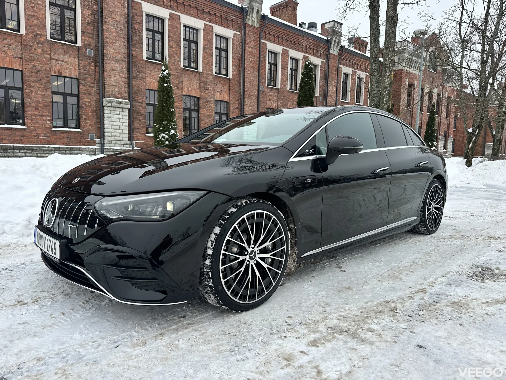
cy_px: 190
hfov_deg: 71.6
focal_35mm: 24
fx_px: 351
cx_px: 253
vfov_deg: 56.8
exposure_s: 1/407
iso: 125
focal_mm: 6.86
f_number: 1.78
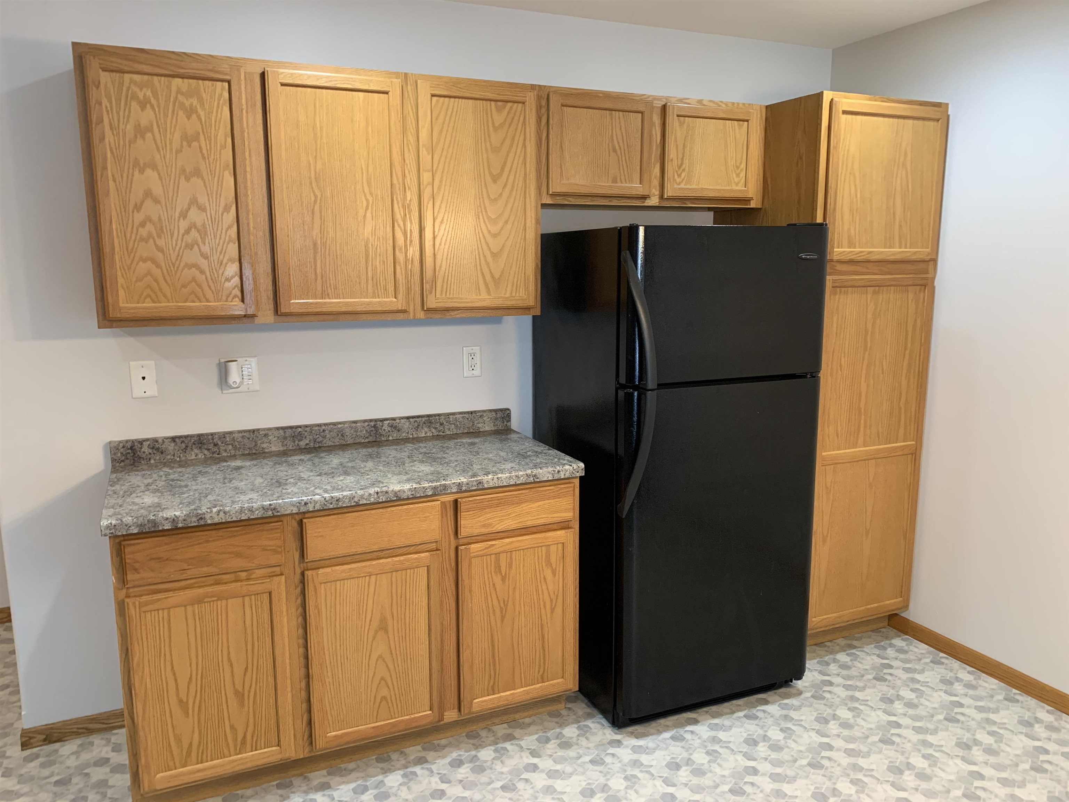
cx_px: 534
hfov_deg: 67.3
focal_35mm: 26
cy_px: 401
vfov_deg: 53.1
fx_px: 803
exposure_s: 1/60
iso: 250
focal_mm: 4.25
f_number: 1.8
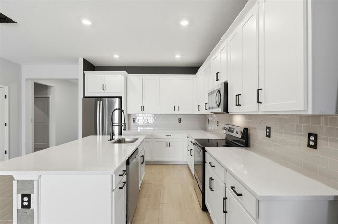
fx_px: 169
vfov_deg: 67.2
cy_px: 112
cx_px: 169
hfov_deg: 90.1
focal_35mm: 18
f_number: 7.1
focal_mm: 12
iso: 100
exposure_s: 1/125
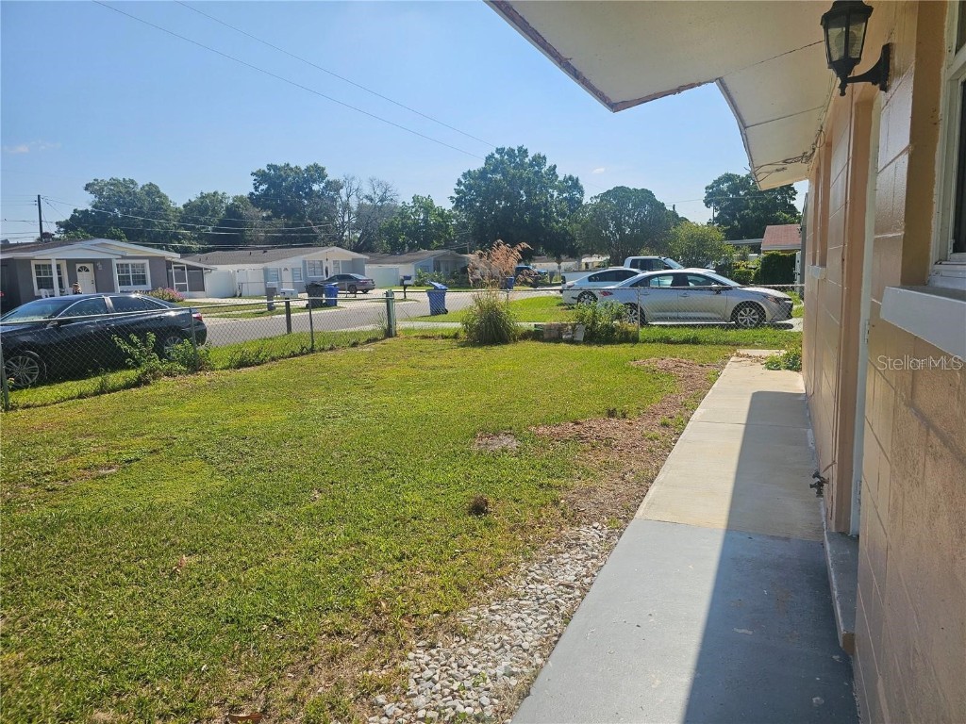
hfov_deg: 73.9
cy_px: 362
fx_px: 642
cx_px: 483
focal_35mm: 23
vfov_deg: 58.9
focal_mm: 6.3
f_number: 1.7
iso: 10
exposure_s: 1/1258
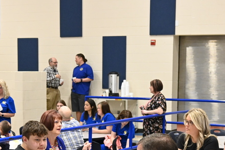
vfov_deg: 13.7
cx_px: 102
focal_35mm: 98
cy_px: 168
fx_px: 613
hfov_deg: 20.8
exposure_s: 1/125
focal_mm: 28
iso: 1600
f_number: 4
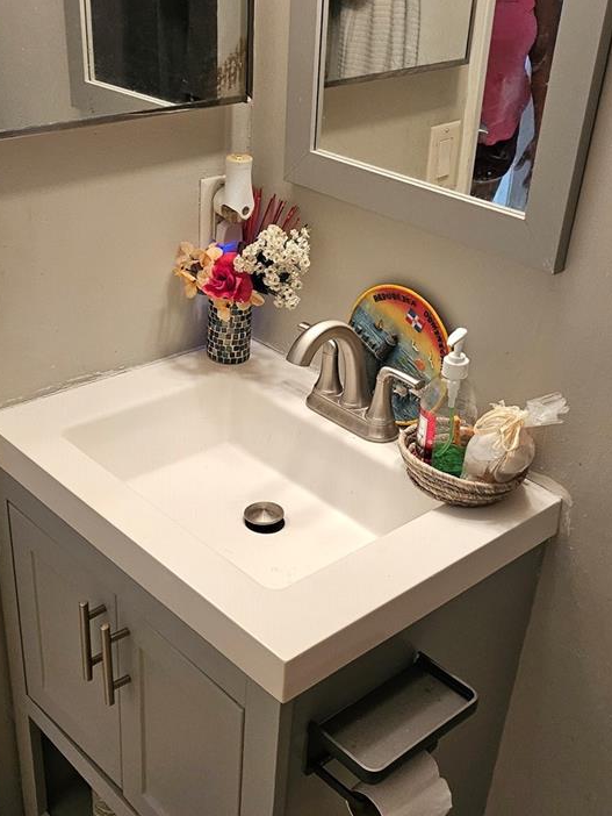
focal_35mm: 41
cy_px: 435
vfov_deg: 45.7
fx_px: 966
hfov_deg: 35.1
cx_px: 285
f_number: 1.8
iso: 800
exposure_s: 1/120
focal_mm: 5
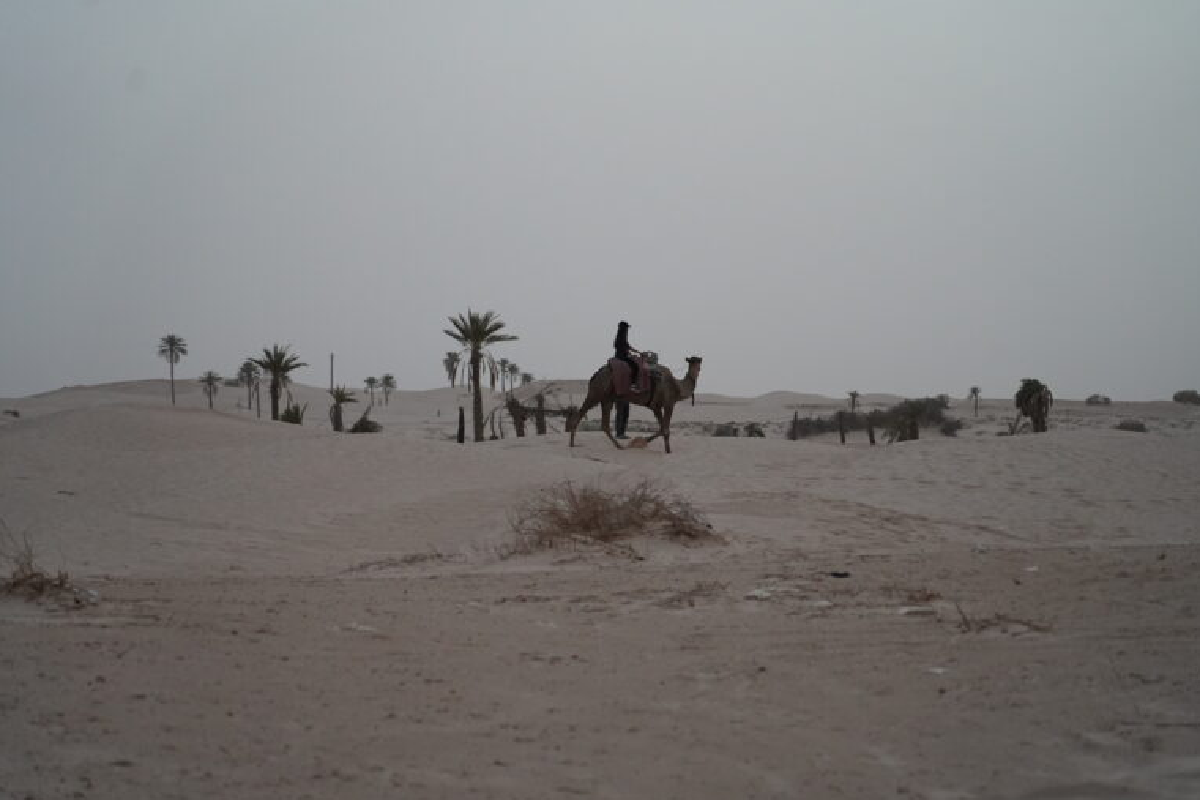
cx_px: 604
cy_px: 401
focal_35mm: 106
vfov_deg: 12.9
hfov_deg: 19.3
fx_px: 3532
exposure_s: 1/1250
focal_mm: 105
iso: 3200
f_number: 4
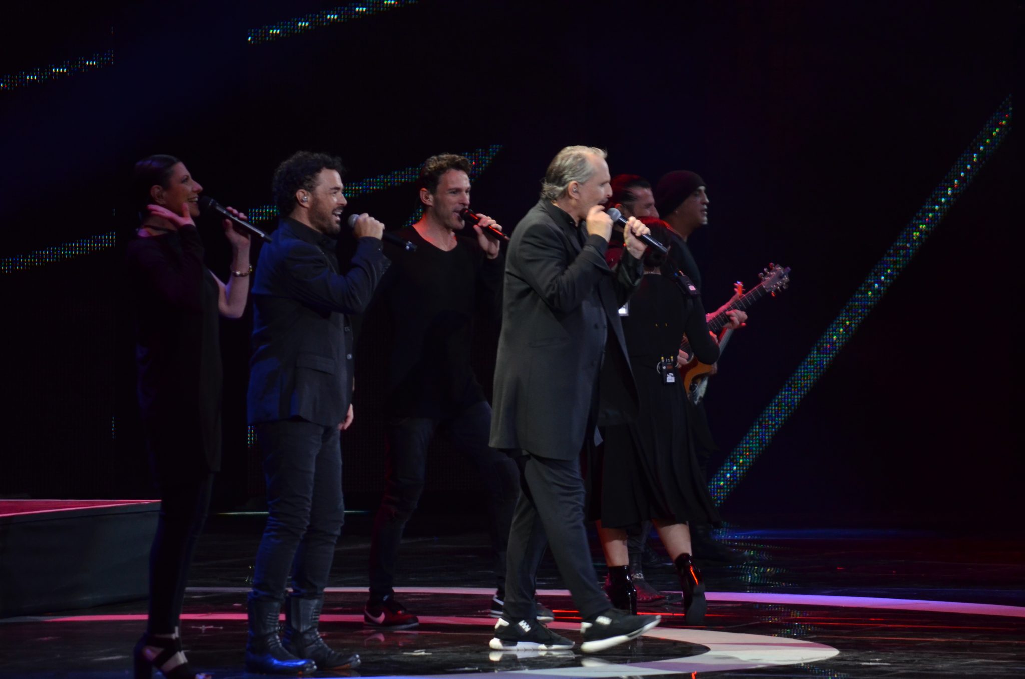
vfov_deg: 4.6
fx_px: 8523
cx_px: 512
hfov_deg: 6.9
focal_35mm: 300
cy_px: 340
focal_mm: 200
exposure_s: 1/125
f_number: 5.6
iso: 1000
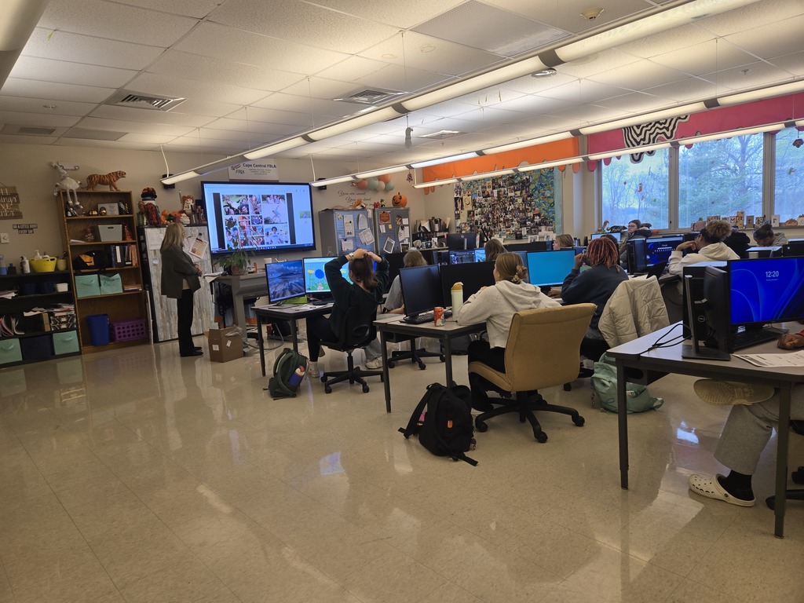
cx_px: 402
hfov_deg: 73.9
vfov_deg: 58.9
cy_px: 302
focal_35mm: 23
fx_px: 534
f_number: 1.8
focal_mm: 5.4
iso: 50
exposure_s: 1/120
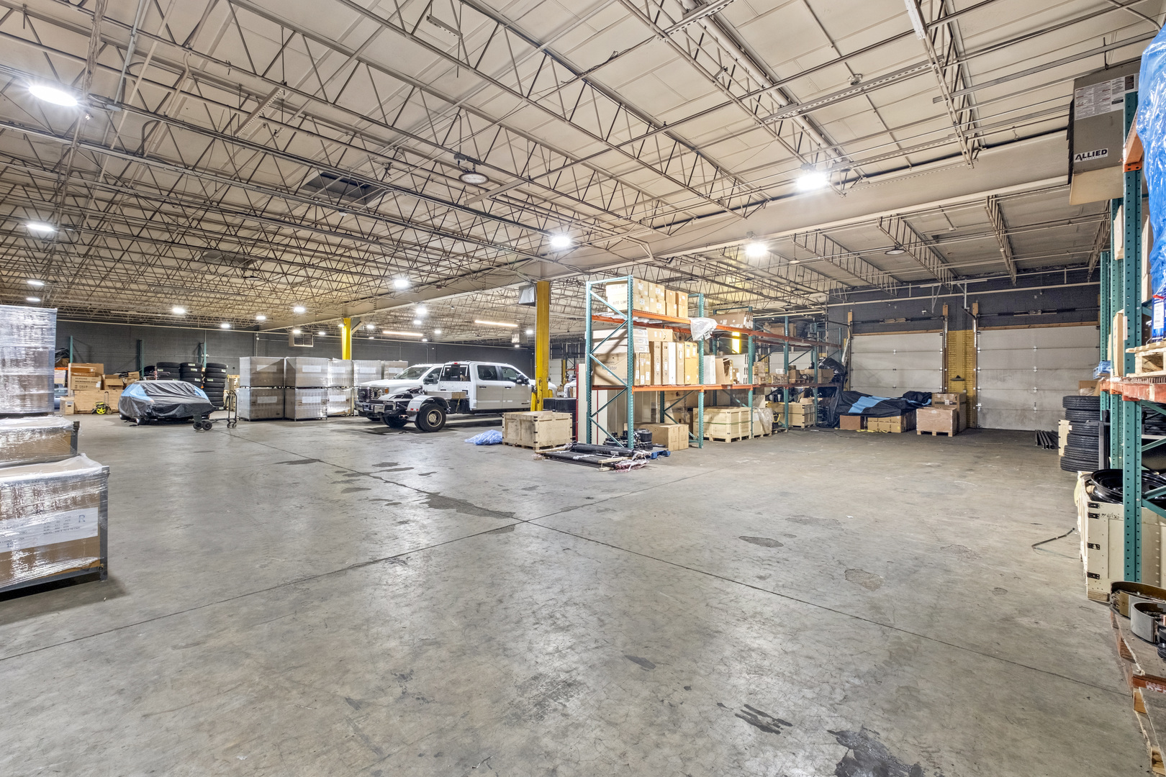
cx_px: 583
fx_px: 486
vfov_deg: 77.3
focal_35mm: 15
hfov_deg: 100.4
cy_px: 388
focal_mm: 10
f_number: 8
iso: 640
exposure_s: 1
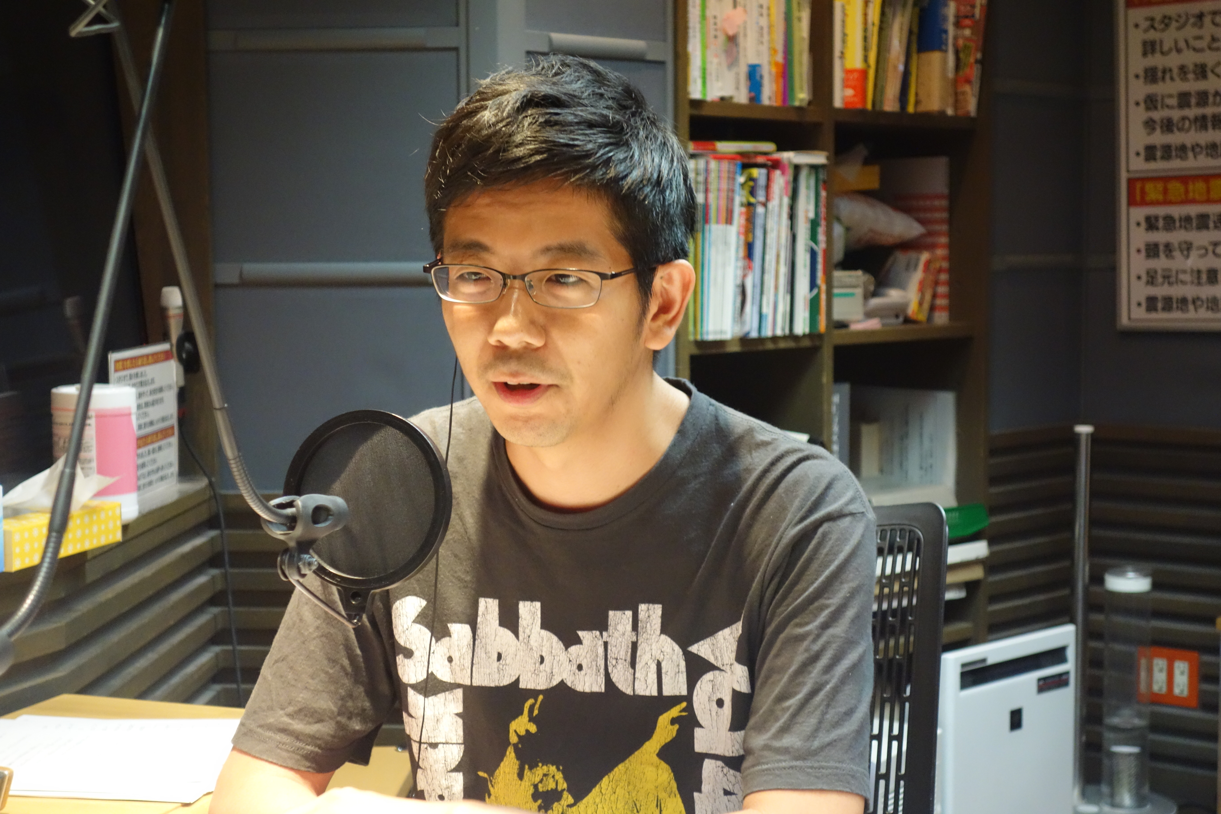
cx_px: 610
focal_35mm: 60
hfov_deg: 33.4
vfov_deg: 22.6
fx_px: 2035
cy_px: 407
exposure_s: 1/50
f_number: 3.5
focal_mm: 22.25
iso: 1600
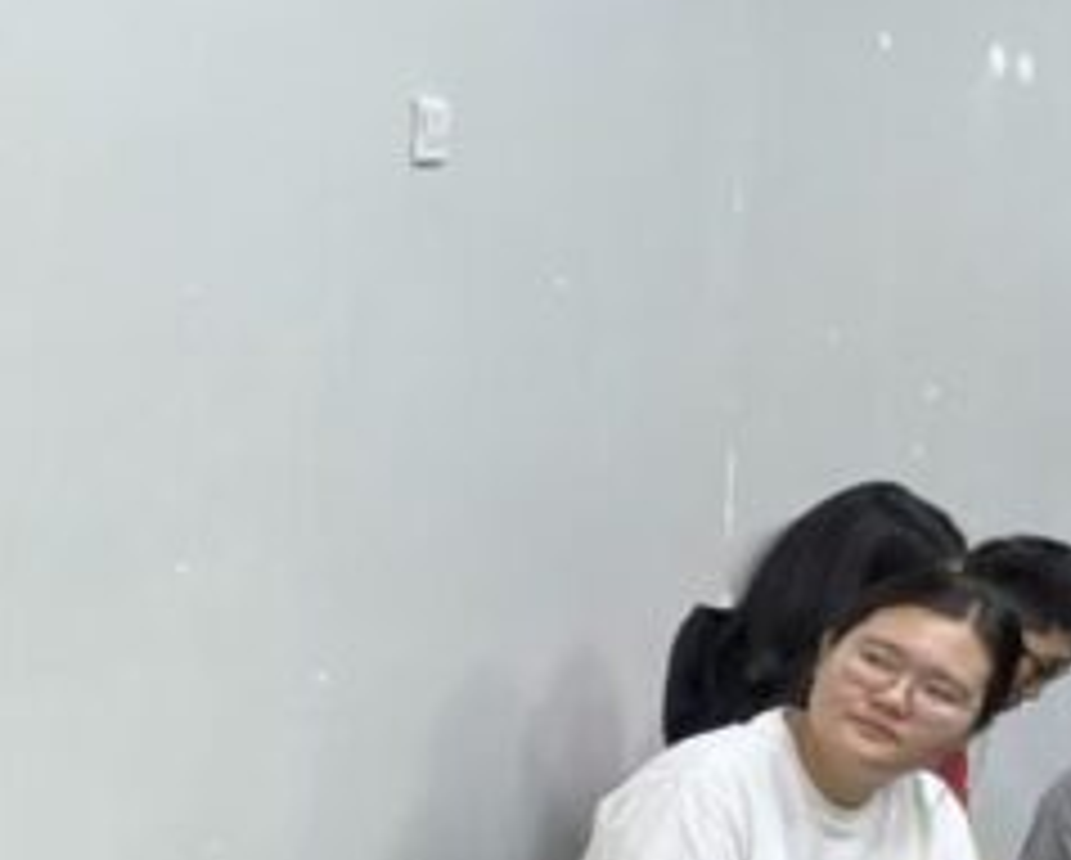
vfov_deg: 14.1
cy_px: 716
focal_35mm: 109
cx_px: -976
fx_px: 3459
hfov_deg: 14.9
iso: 125
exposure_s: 1/100
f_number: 1.6
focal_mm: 5.1
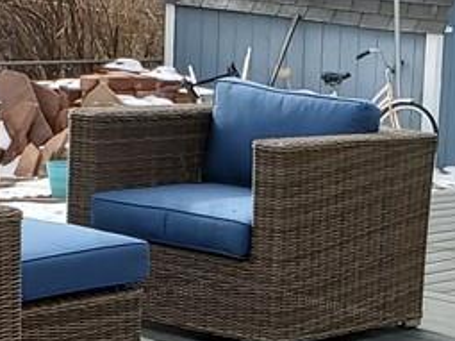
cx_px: 551
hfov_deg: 11.9
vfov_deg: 9.0
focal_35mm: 163
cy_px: 439
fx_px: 2141
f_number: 2.4
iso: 50
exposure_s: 1/906
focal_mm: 4.3
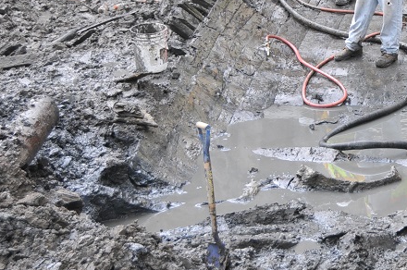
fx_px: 1411
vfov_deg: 10.9
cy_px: 92
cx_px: 382
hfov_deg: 16.2
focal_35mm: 125
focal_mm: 38
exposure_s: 1/100
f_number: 5
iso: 250
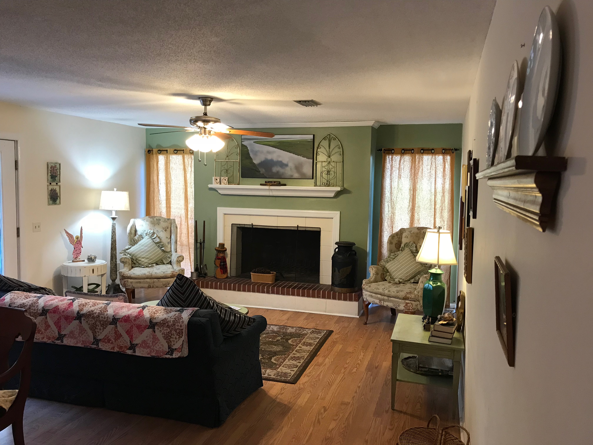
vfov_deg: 49.7
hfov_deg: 63.4
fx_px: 480
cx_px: 296
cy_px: 222
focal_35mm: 28
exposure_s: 1/15
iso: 40
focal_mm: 3.99
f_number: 1.8
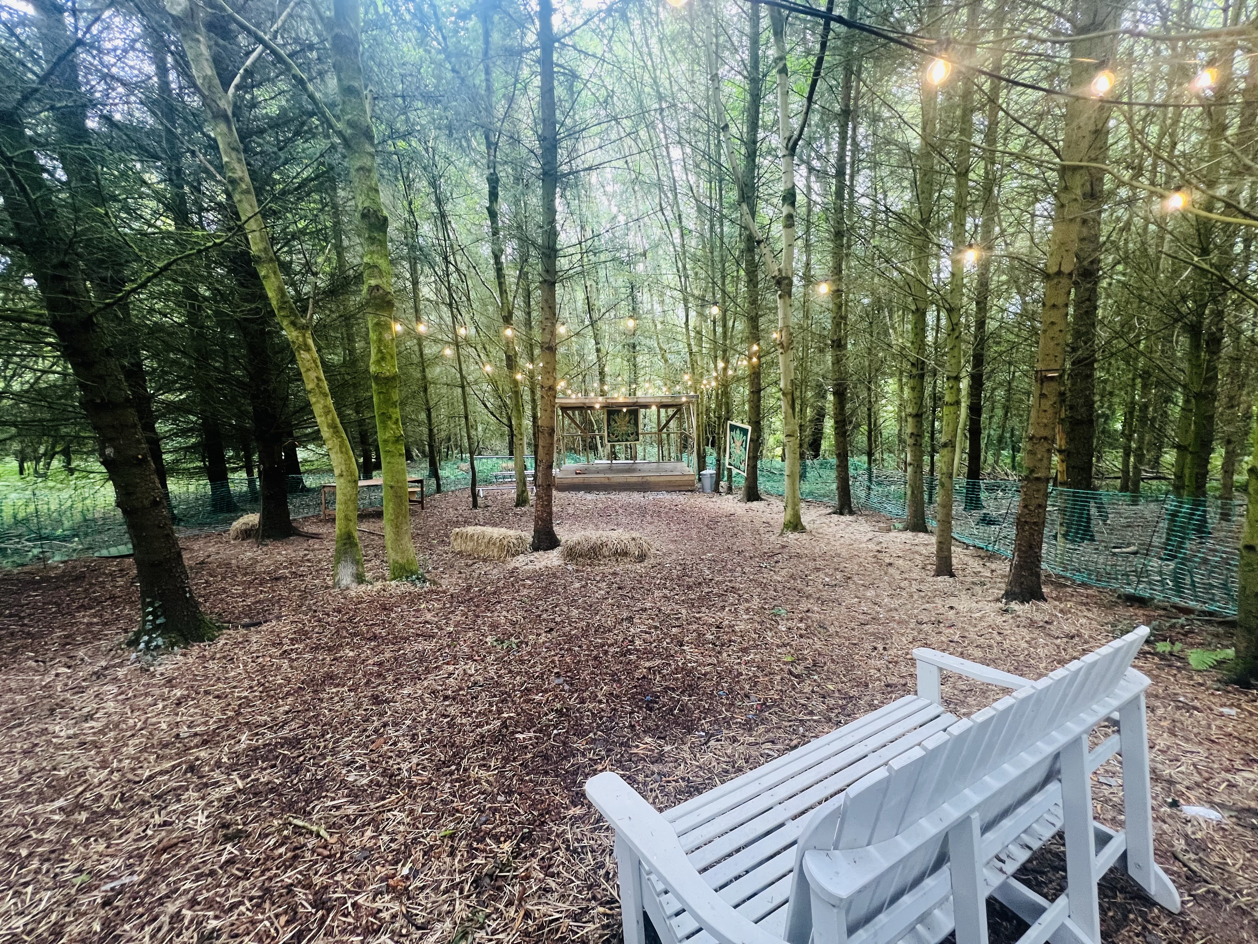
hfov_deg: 106.2
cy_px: 472
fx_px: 472
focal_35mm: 13
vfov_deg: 89.9
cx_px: 629
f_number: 1.8
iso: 200
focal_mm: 1.57
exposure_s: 1/50
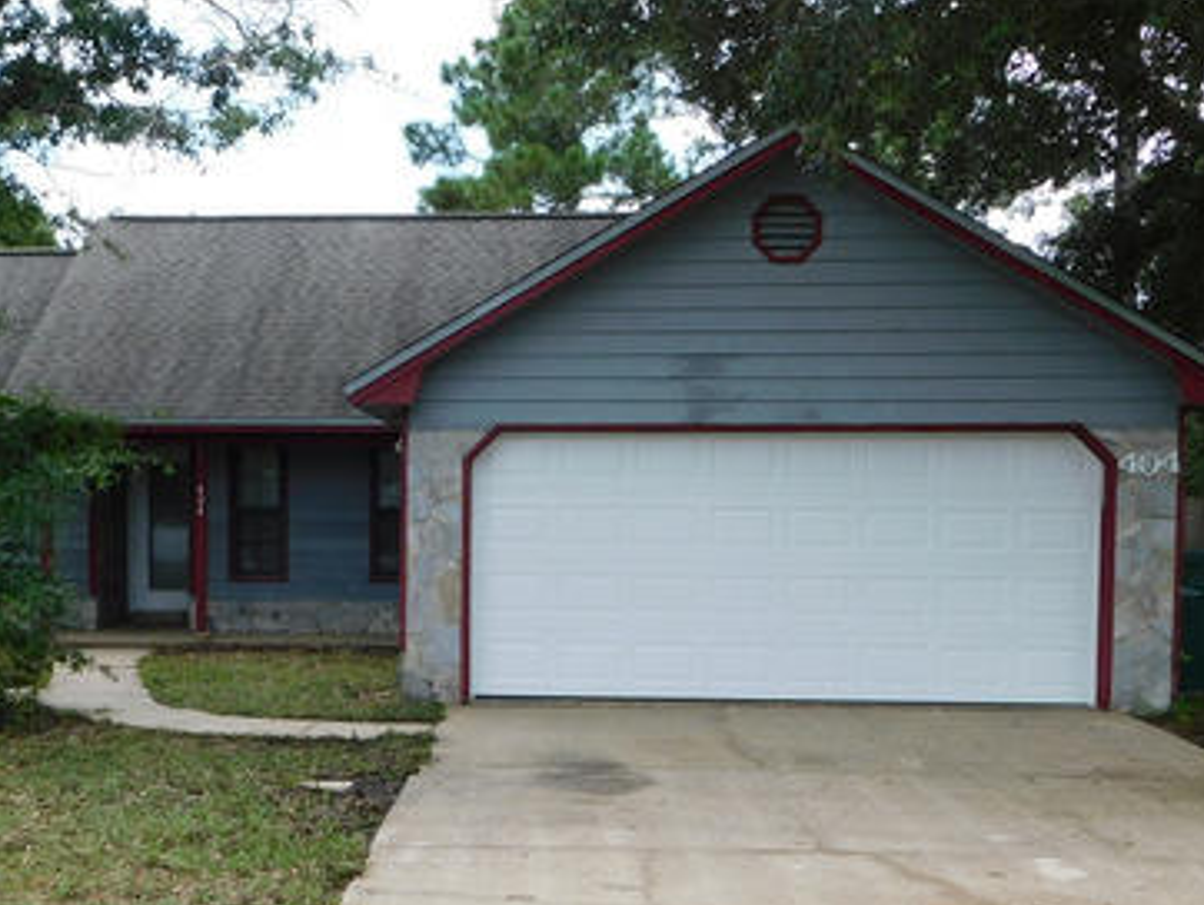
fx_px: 1845
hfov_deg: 35.8
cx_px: 396
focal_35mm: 53
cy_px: 576
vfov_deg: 27.4
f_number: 3.2
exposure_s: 1/500
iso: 125
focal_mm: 5.3
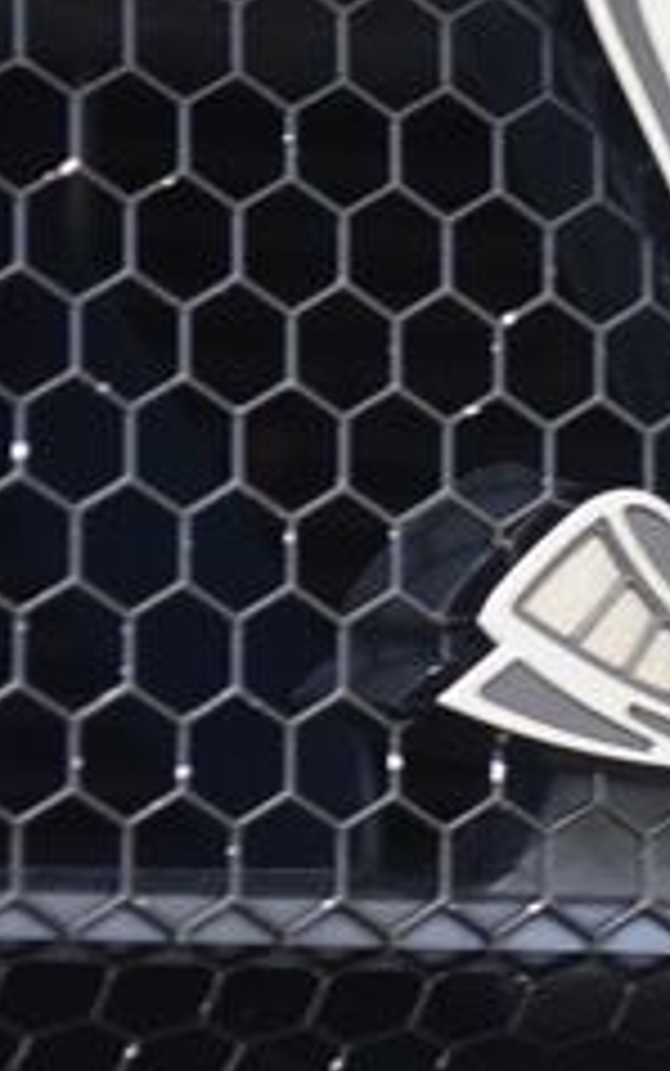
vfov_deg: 7.3
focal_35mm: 288
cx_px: 701
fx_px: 8404
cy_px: 421
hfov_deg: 4.6
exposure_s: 1/30
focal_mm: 70
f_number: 2.8
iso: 1600
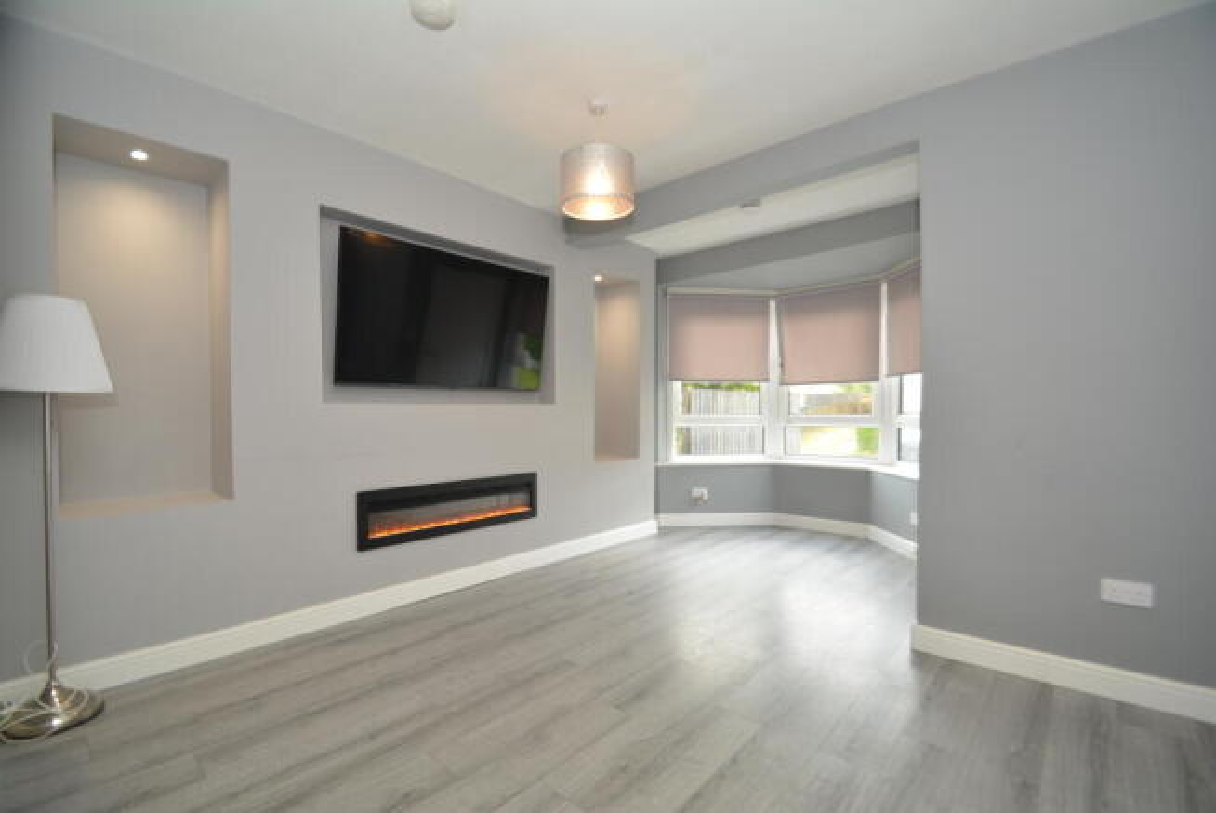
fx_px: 507
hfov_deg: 100.4
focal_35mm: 15
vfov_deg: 77.4
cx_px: 608
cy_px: 406
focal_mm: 10
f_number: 4
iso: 250
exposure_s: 1/60
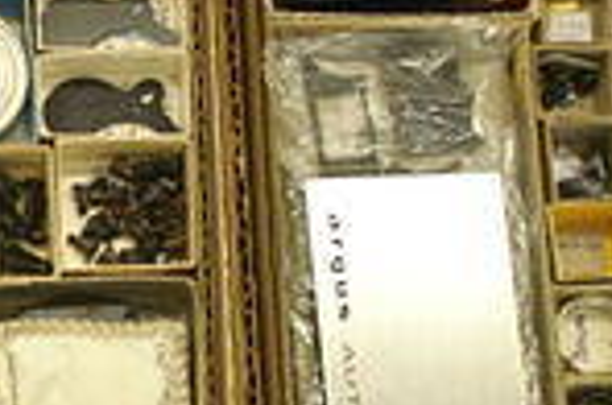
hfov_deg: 12.8
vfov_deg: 8.7
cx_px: -145
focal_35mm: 156
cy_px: 401
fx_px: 2646
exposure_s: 1/60
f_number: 4
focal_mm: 24
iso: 400
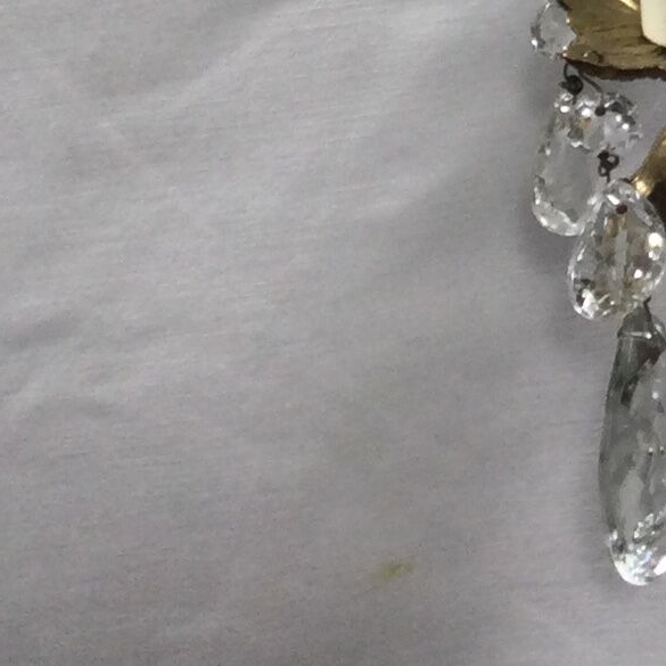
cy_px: -710
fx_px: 3330
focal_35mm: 153
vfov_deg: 10.4
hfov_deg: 10.4
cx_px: 1365
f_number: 2.4
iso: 25
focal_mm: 3.3
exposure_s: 1/50
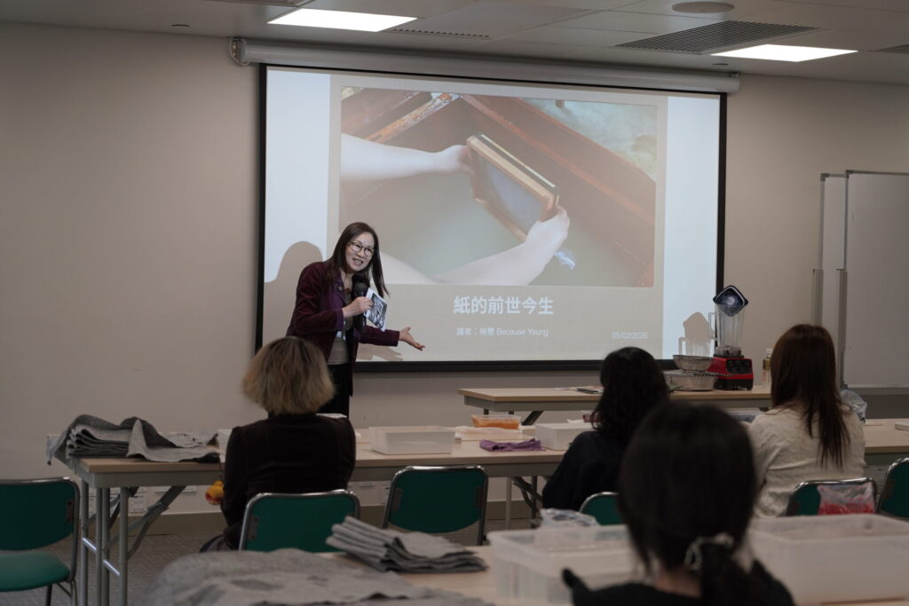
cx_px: 454
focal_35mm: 67
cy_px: 303
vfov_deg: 20.3
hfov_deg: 30.1
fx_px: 1692
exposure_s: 1/160
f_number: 4
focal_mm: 67
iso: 500
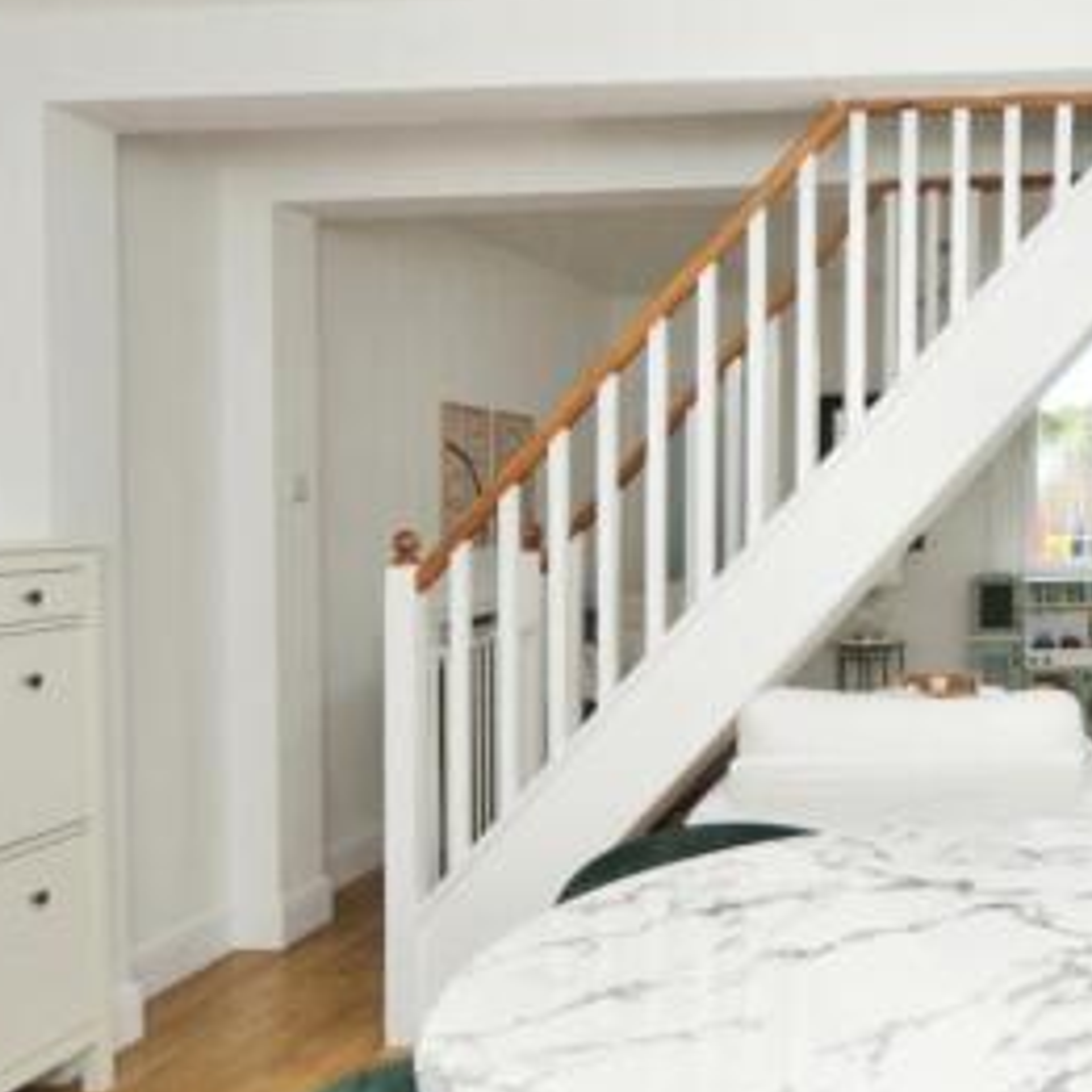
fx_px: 1142
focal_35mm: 32
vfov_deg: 51.1
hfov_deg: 46.3
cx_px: 975
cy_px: 544
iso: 200
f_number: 5
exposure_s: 1/60
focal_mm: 10
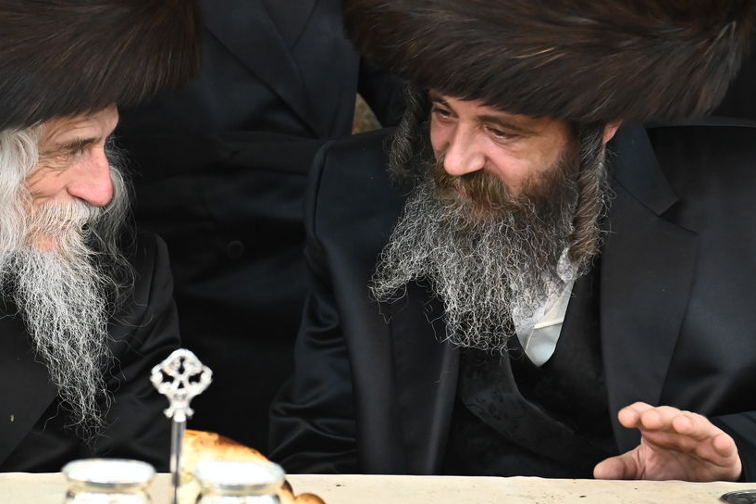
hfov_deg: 17.0
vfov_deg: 11.4
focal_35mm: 120
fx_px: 2519
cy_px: 145
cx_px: 258
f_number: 4.5
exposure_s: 1/200
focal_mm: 70
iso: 5000
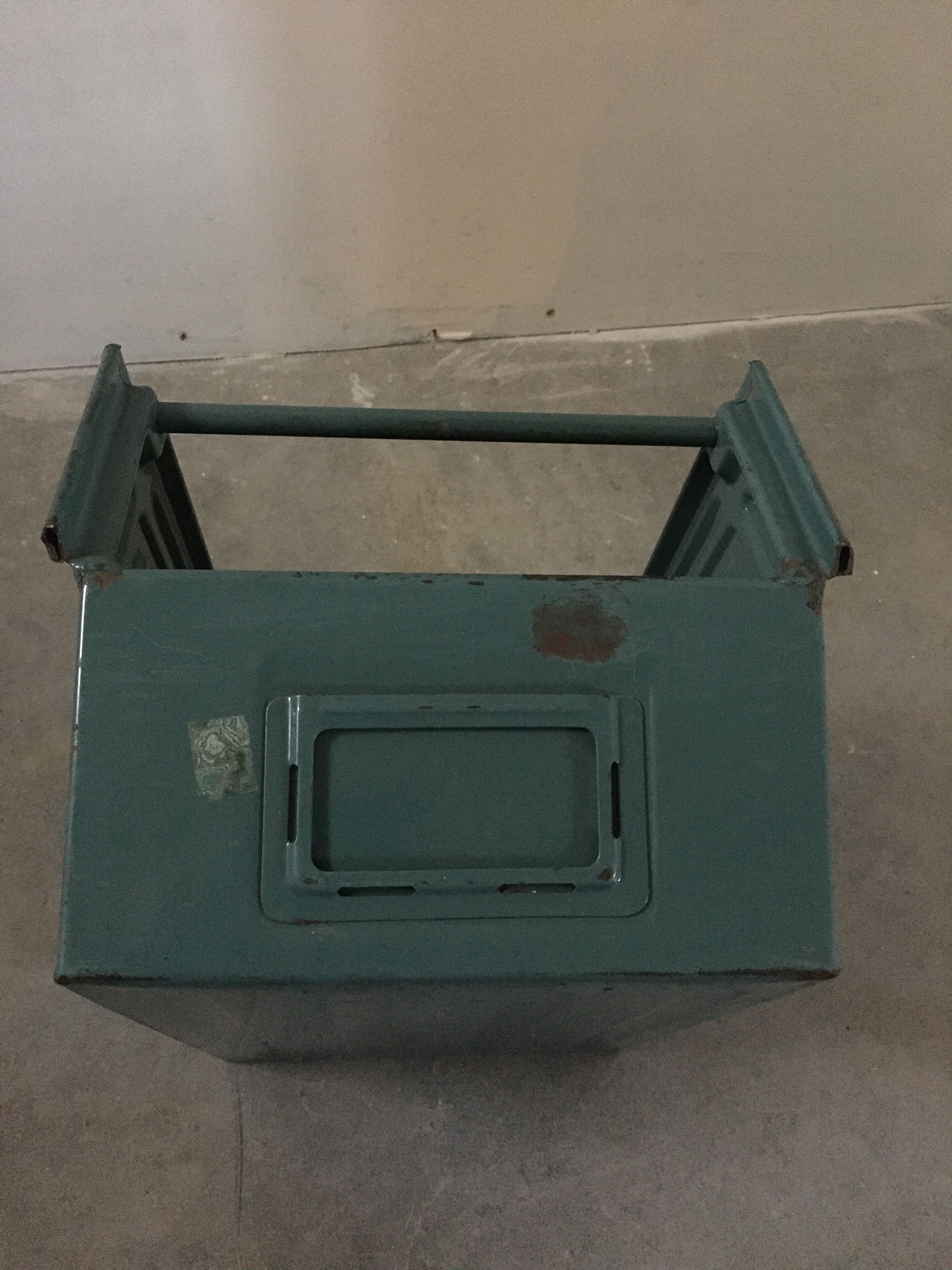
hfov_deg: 48.2
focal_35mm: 29
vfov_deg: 61.7
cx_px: 476
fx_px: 1063
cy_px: 635
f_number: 2.2
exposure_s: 1/17
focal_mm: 4.15
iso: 800
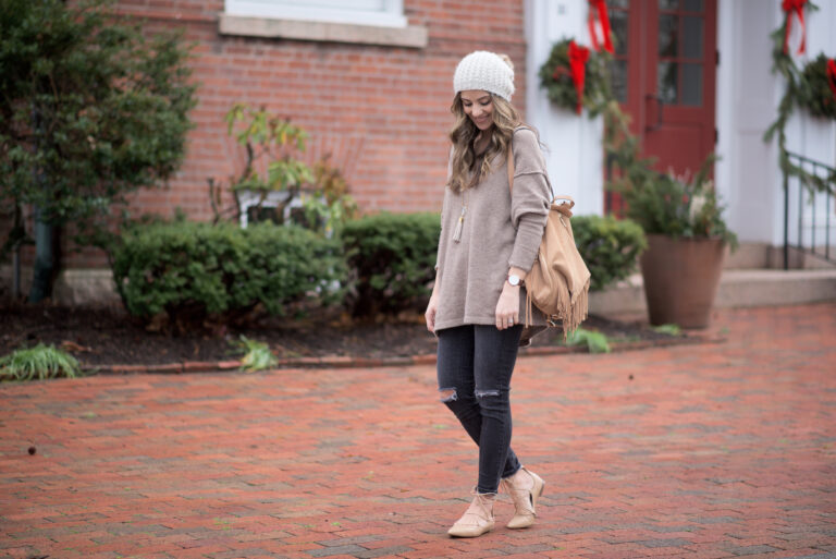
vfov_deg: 16.1
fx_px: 1975
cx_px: 418
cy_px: 280
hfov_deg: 23.9
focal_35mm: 85
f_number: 2
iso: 160
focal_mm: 85
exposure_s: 1/640
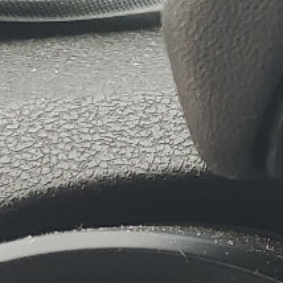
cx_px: 805
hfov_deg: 8.7
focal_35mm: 172
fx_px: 1591
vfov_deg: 9.9
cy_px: 381
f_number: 1.5
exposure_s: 1/250
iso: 50
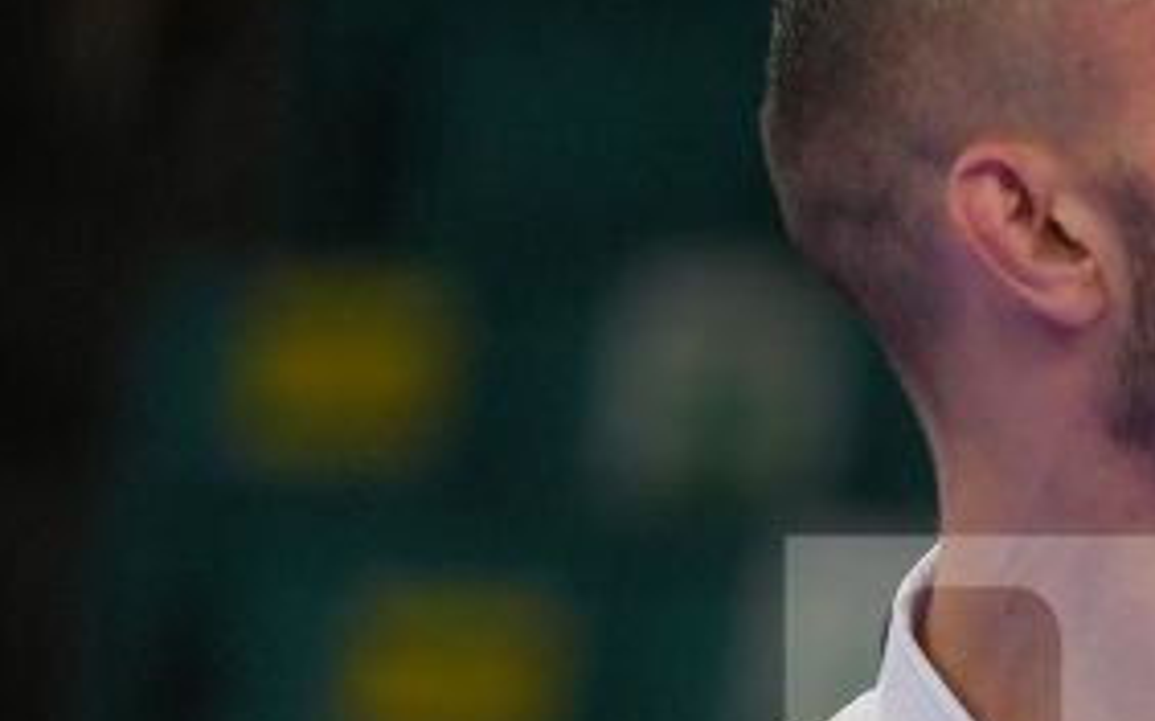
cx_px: 2556
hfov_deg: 1.8
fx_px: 37664
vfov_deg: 1.1
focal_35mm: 1197
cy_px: 909
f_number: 2.8
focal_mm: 184
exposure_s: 1/1000
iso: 500
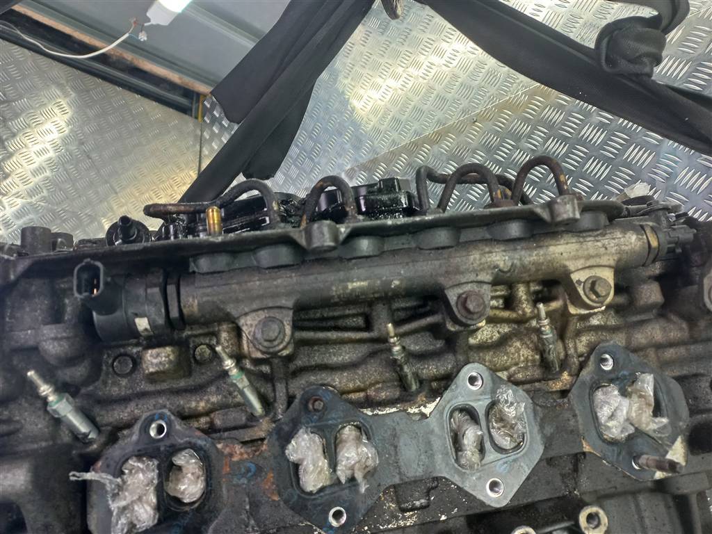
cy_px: 267
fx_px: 514
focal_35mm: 25
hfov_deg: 69.4
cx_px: 356
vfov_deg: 54.9
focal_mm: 4.6
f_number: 1.8
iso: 80
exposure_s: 1/50
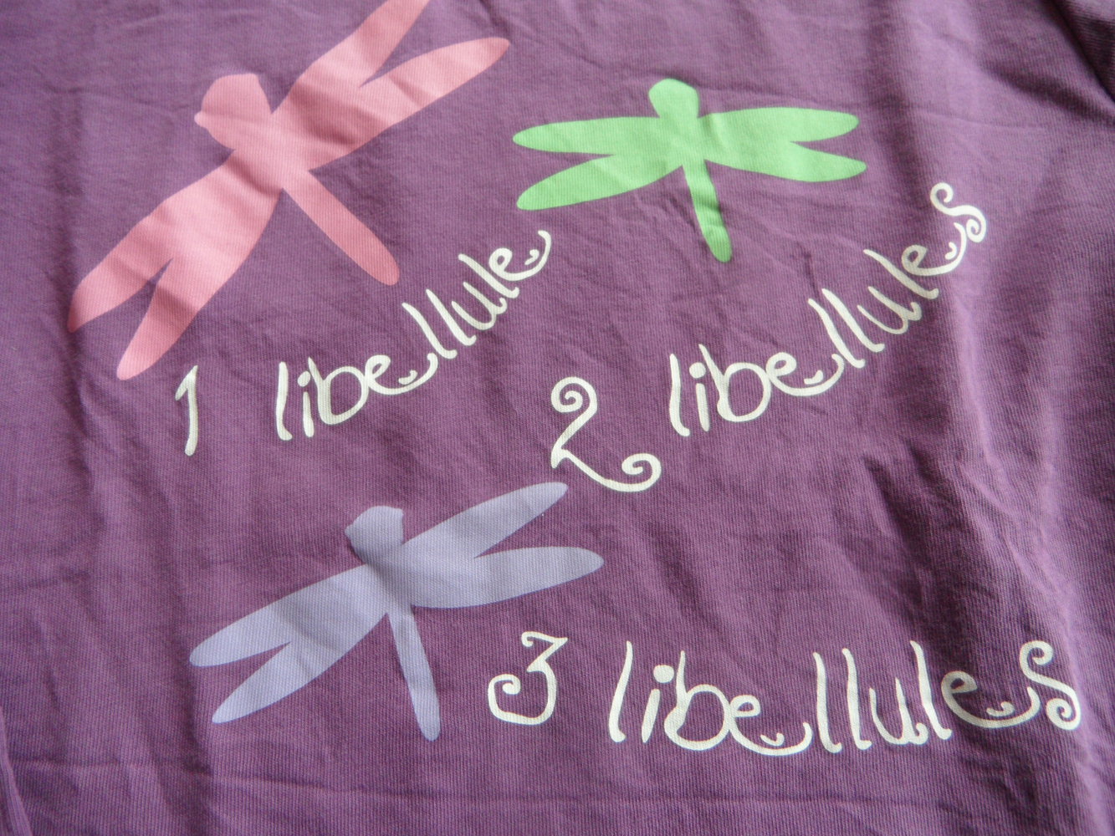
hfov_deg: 71.6
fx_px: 773
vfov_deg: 56.8
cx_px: 558
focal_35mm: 24
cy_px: 418
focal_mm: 4.1
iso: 80
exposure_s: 1/90
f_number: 2.9
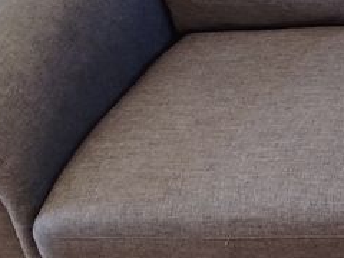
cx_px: 563
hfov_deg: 17.1
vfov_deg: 14.3
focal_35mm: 100
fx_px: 994
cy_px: -64
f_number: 1.7
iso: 400
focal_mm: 5.31
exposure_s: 1/33
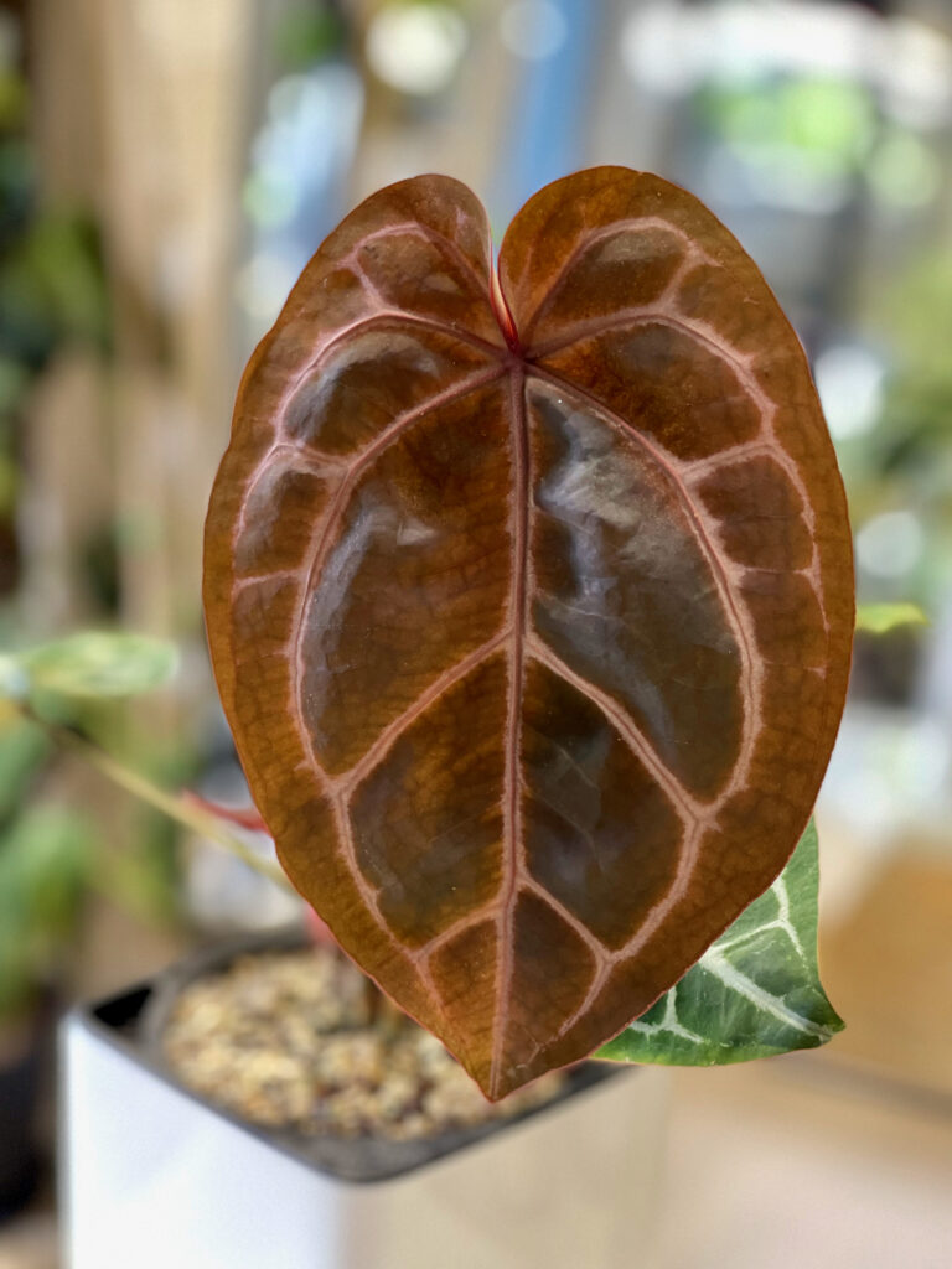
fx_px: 2347
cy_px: 634
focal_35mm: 64
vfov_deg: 30.3
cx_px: 476
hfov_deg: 22.9
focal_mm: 7.5
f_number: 2.2
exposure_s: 1/30
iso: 400
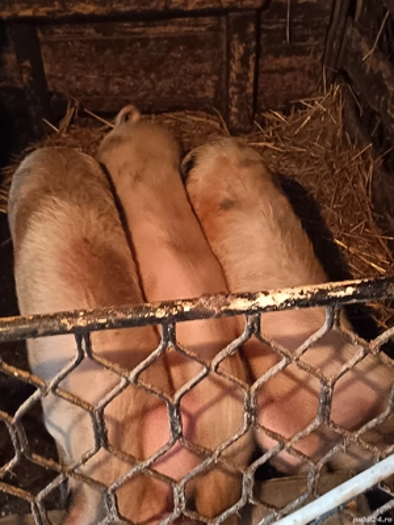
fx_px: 698
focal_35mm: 46
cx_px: 197
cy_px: 262
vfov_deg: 41.2
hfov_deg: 31.5
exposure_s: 1/20
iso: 12487
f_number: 1.75
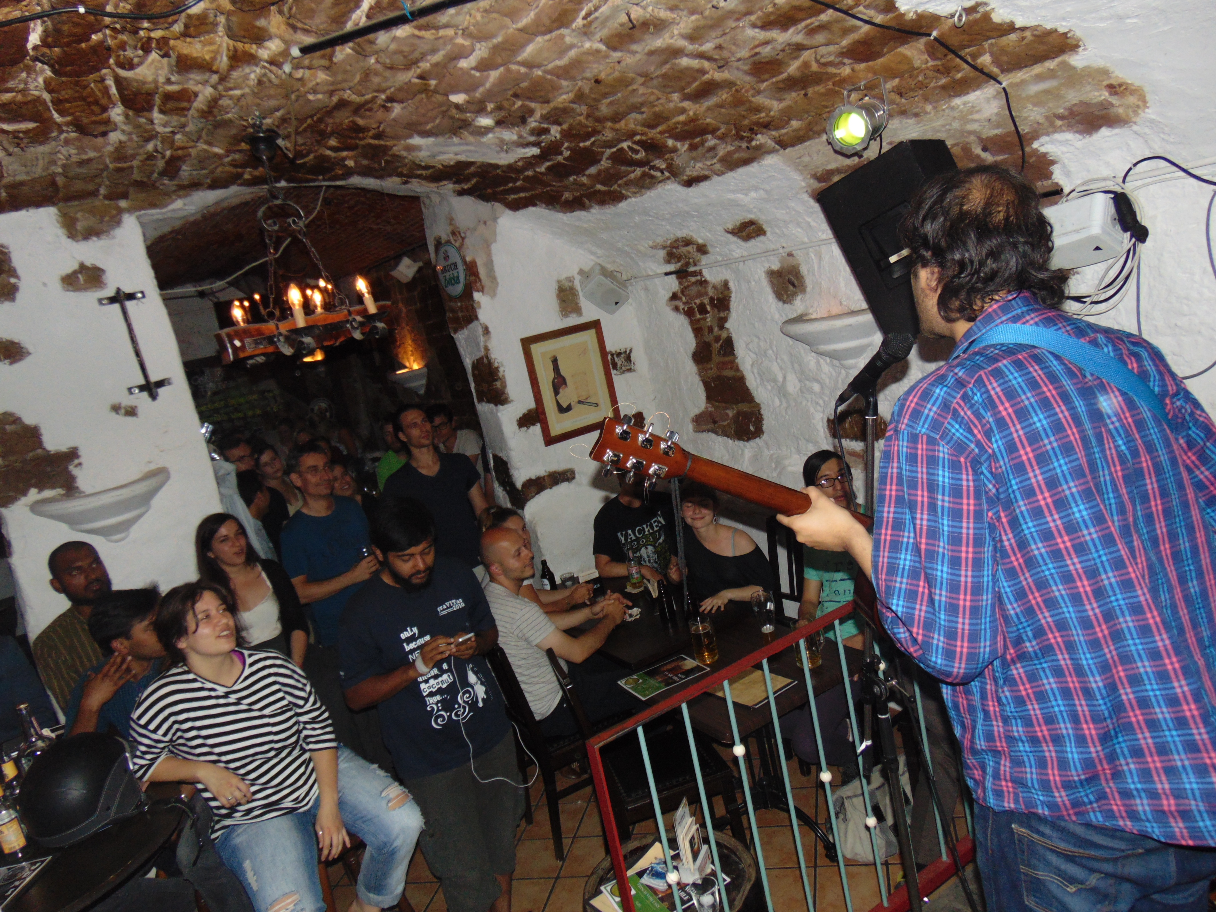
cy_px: 456
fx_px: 878
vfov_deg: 54.9
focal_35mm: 25
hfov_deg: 69.4
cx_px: 608
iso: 200
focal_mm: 4.5
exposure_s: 1/30
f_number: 3
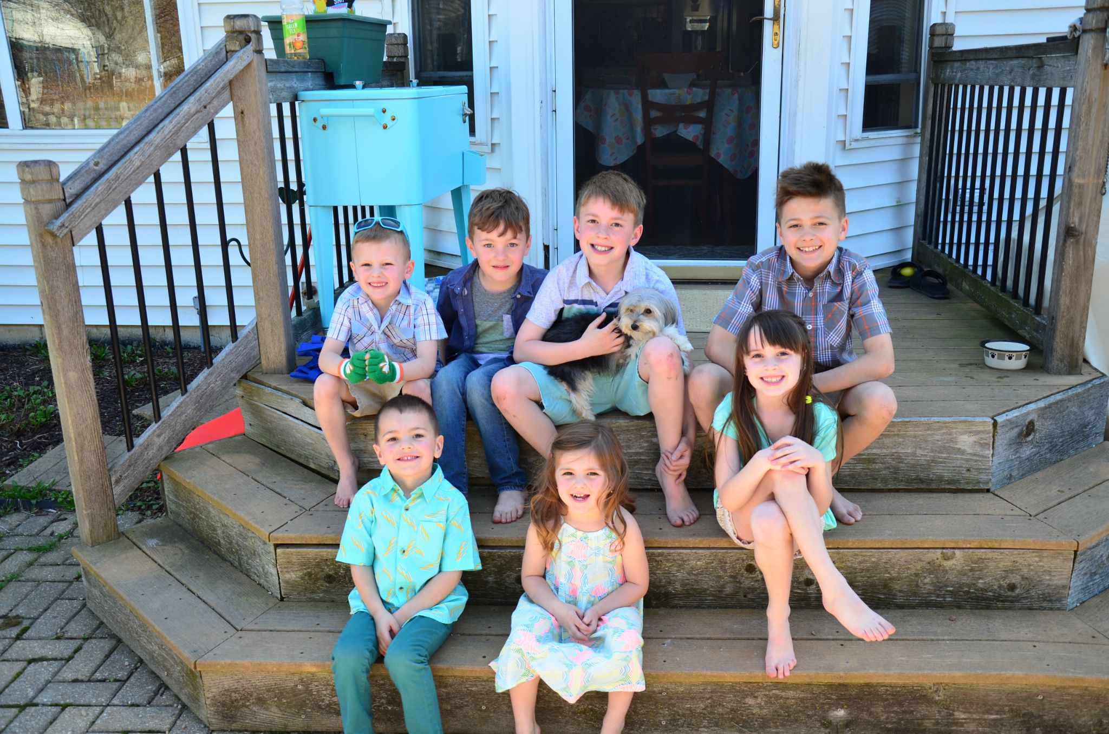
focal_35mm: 36
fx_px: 1107
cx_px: 554
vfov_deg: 36.7
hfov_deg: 53.2
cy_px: 367
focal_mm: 24
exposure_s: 1/125
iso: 125
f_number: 4.5
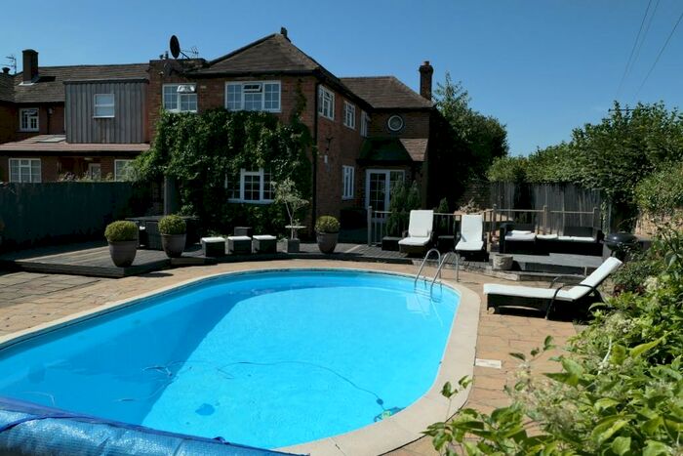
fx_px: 550
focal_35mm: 29
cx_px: 342
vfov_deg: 45.0
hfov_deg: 63.6
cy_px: 228
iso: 125
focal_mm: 10.7
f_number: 4.5
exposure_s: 1/1600
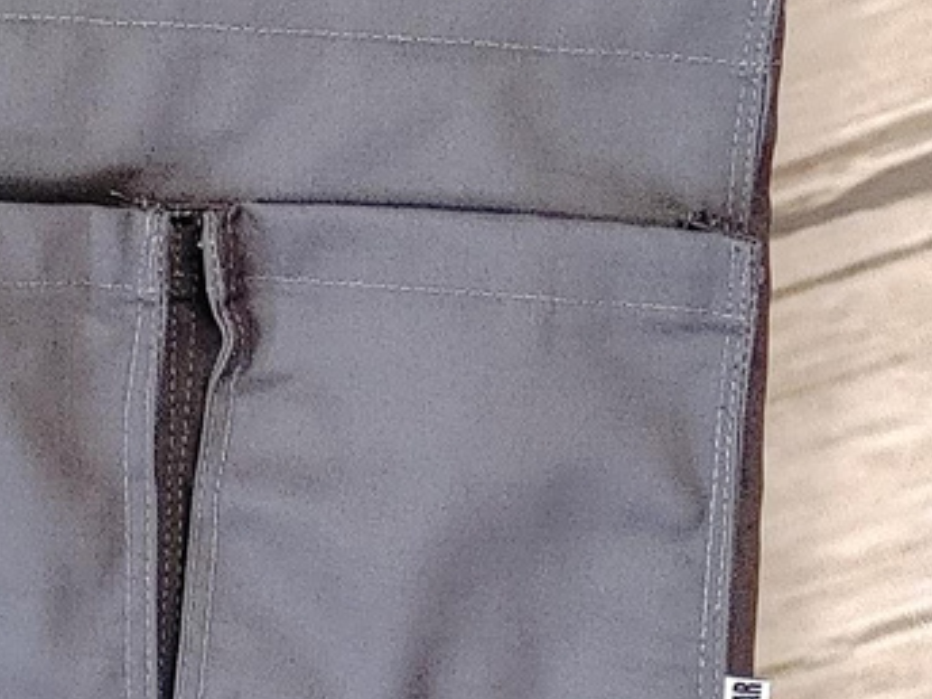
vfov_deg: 12.9
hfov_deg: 17.0
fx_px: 3096
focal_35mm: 115
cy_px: 257
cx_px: 211
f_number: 1.8
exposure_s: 1/50
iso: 450
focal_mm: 4.81
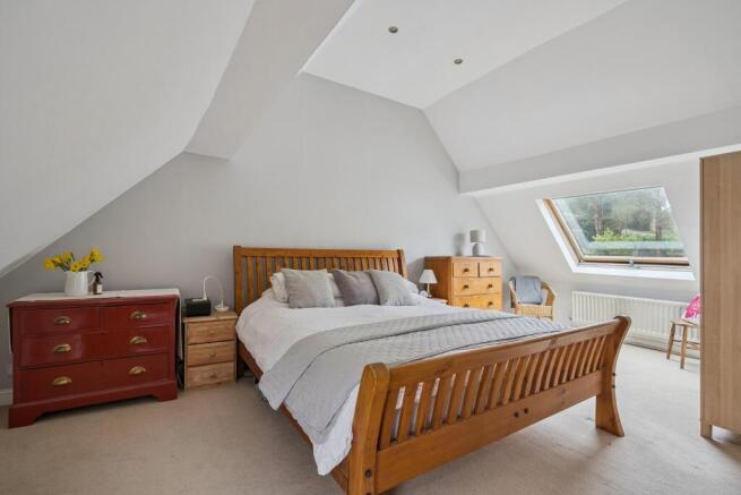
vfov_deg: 73.8
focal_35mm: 16
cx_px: 370
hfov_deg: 96.7
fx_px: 329
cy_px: 248
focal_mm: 16
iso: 320
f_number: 8
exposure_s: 1/6
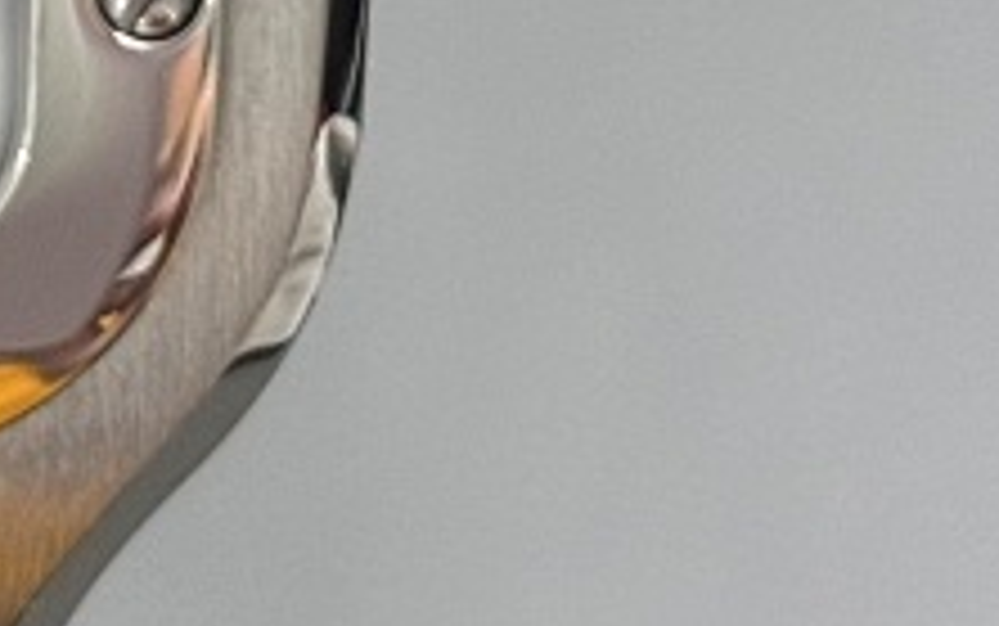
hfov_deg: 7.6
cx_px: -752
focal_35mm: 268
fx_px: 7300
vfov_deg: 4.8
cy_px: -495
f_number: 1.6
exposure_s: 1/50
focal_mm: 5.96
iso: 50
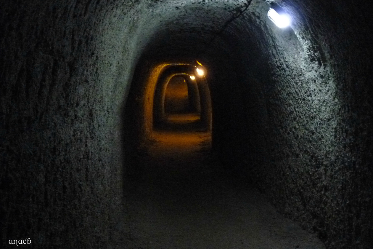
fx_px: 580
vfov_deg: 24.2
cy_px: 112
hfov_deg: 35.6
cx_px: 188
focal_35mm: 56
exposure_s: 1/8
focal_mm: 9.5
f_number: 3.2
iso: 1250
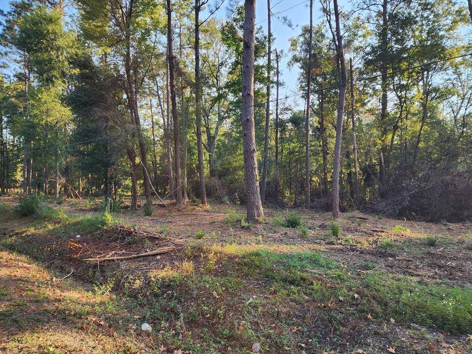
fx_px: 341
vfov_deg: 54.9
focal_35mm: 25
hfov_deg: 69.4
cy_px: 177
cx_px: 227
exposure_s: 1/180
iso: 16
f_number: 1.8
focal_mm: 6.4
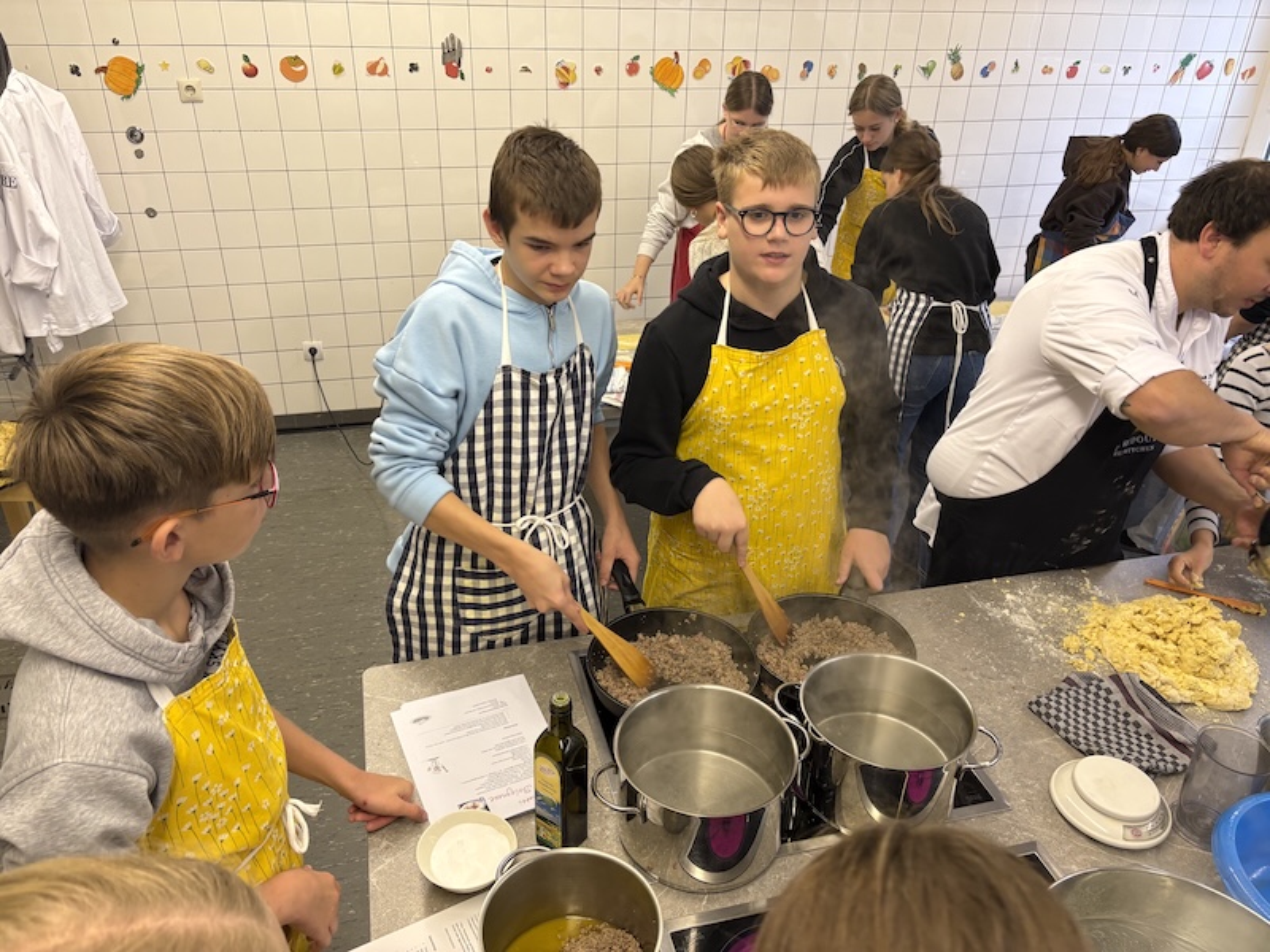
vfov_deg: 53.1
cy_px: 476
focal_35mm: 26
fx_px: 954
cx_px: 635
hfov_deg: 67.3
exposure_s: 1/50
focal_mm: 5.96
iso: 125
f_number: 1.6
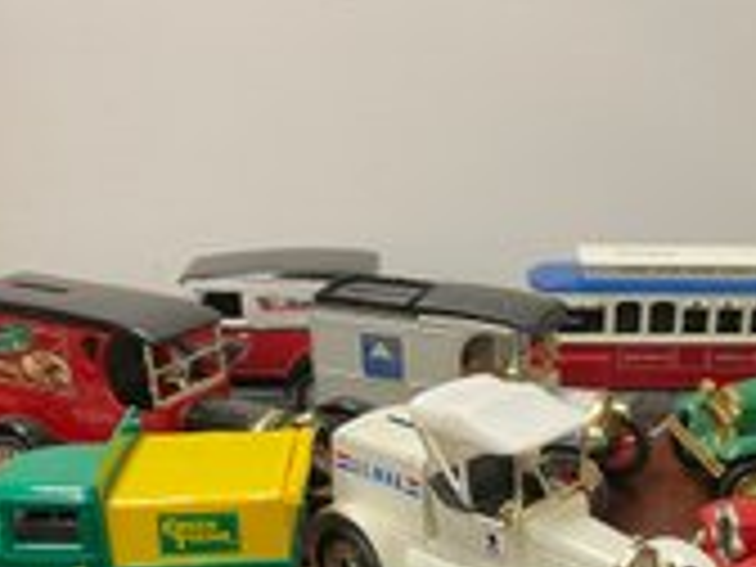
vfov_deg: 26.8
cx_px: 551
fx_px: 1157
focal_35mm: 53
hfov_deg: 35.5
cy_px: 488
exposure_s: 1/60
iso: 125
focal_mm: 4.2
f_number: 1.6
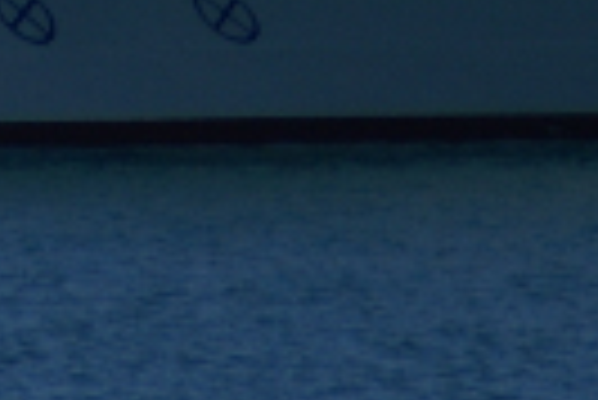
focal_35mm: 3457
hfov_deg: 0.6
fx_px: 57487
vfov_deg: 0.4
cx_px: -602
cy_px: -798
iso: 100
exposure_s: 1/640
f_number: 8
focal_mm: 300
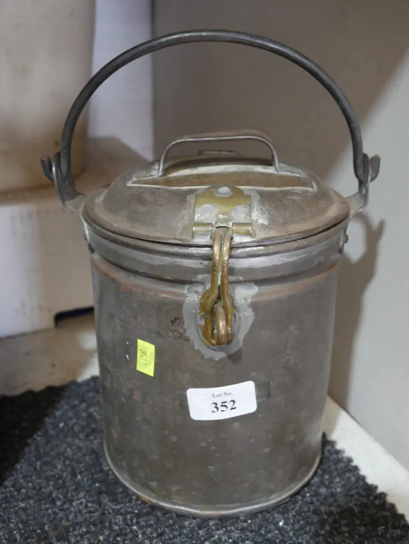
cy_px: 272
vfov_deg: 46.8
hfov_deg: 36.0
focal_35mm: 40
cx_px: 204
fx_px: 630
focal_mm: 20
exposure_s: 1/60
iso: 1250
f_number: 4.4
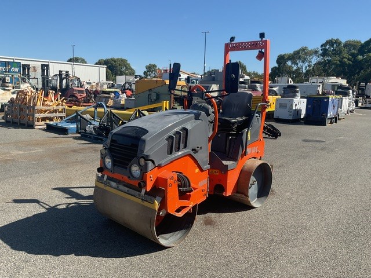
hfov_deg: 61.7
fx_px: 311
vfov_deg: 48.2
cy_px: 139
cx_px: 186
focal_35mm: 29
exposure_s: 1/1848
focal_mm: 3
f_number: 1.8
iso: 16
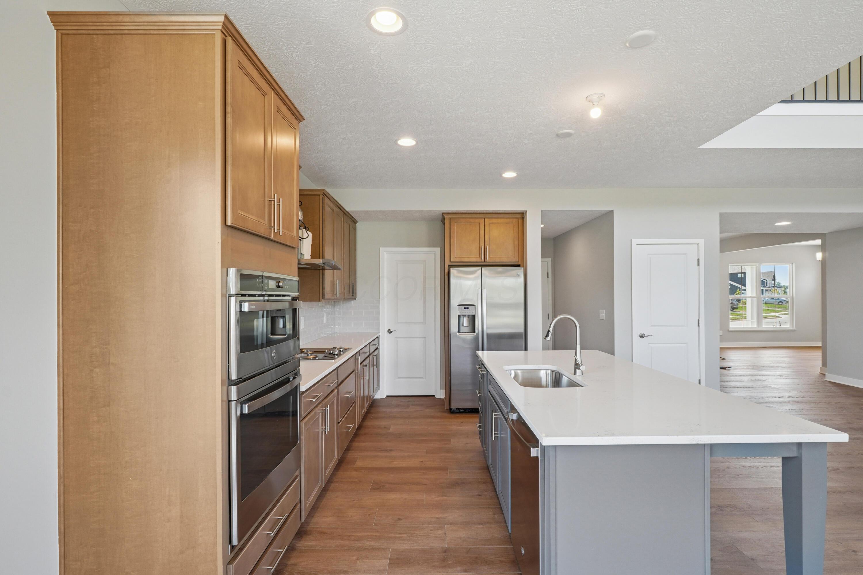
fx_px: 396
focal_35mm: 16
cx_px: 432
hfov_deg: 95.0
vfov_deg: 72.1
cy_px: 288
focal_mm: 11
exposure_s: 1/5
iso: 200
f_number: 11
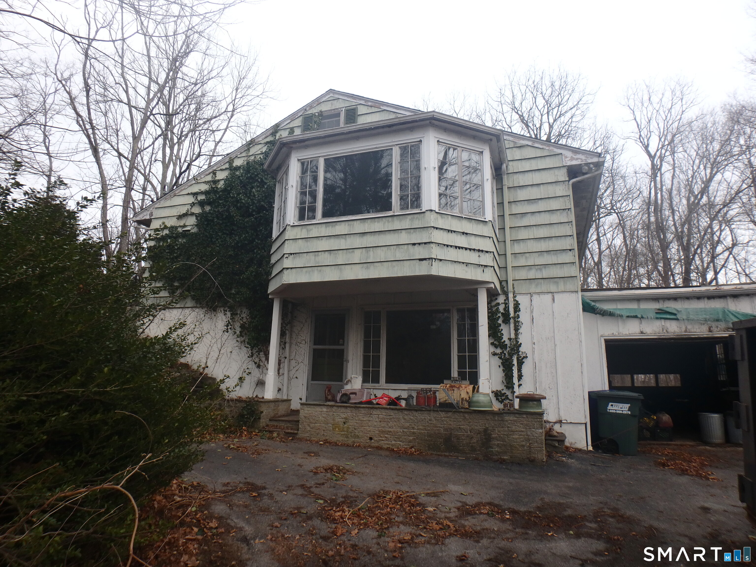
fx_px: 459
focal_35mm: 21
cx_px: 378
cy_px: 284
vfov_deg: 63.4
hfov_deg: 79.0
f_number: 3.5
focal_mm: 3.7
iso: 125
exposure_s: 1/250
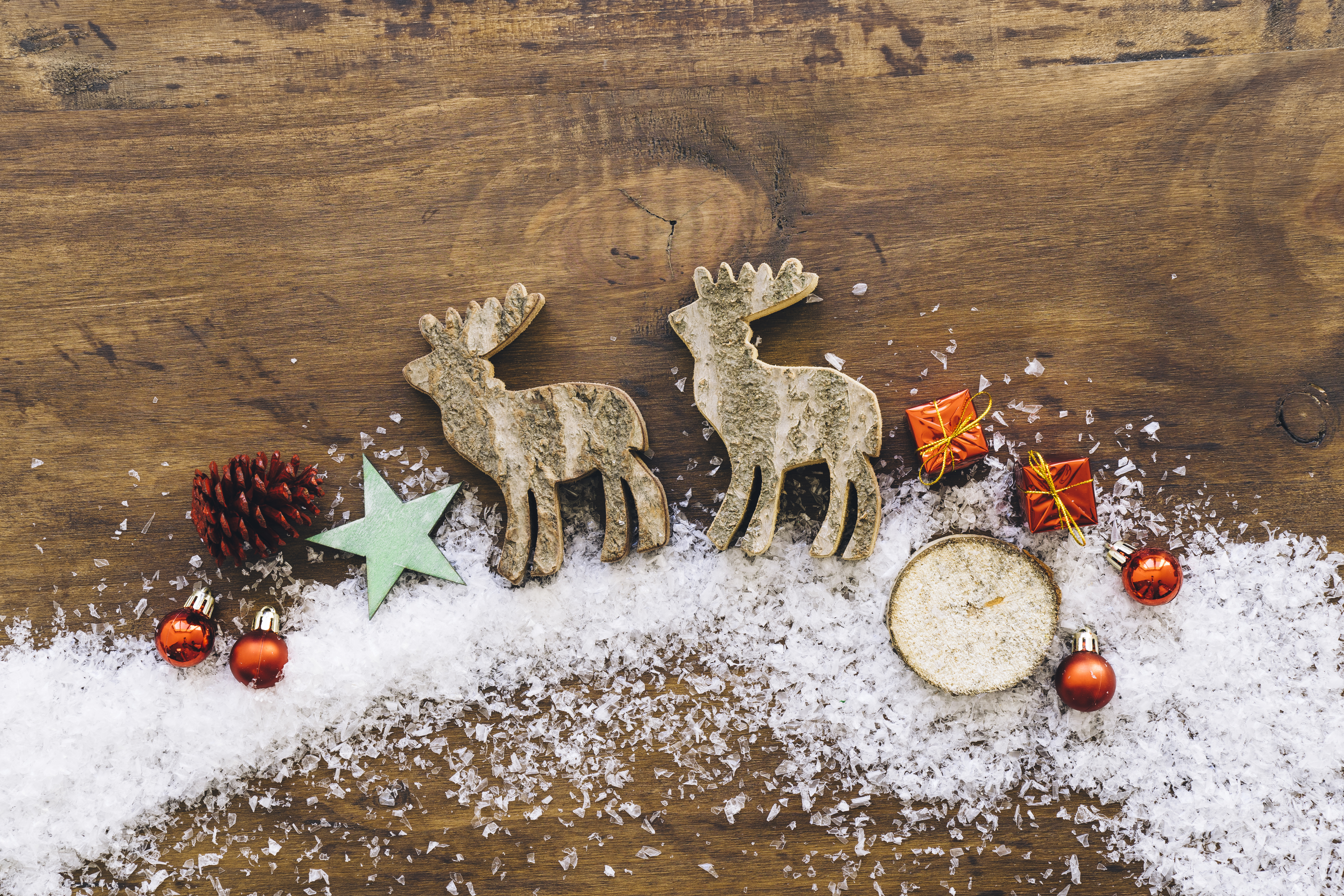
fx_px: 2613
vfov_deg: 19.5
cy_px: 448
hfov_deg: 28.8
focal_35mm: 70
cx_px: 672
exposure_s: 1/15
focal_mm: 70
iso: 200
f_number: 10
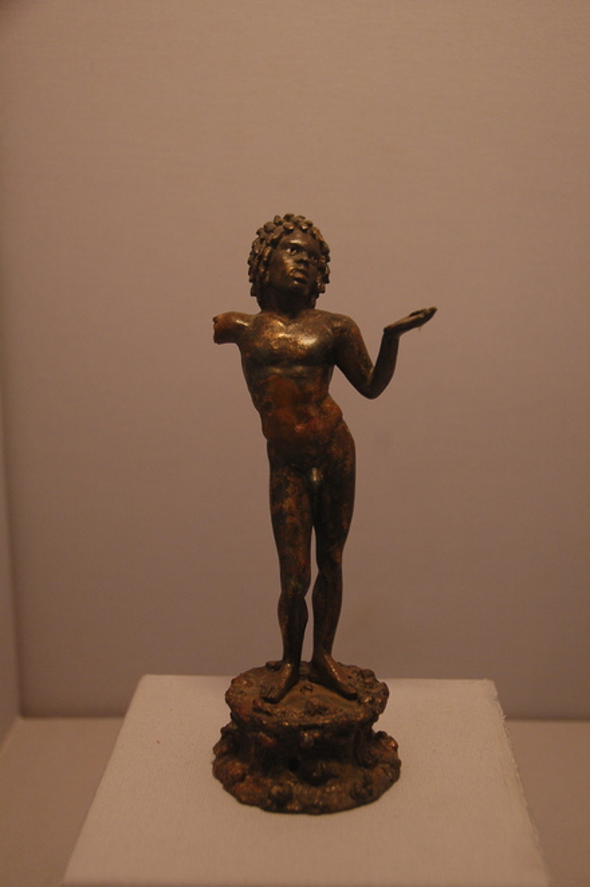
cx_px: 295
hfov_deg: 28.9
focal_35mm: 46
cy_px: 444
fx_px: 1144
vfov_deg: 42.3
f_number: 4.2
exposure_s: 1/13
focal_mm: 31
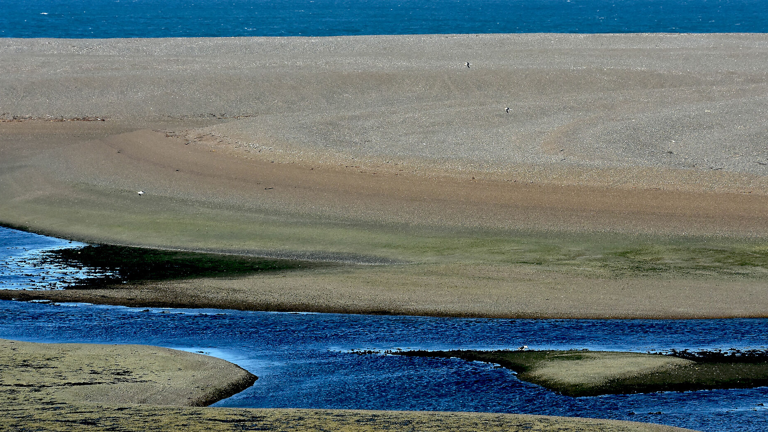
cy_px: 188
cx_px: 464
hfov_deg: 10.6
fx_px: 4134
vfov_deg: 6.0
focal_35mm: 203
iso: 500
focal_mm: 100
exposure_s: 1/400
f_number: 8
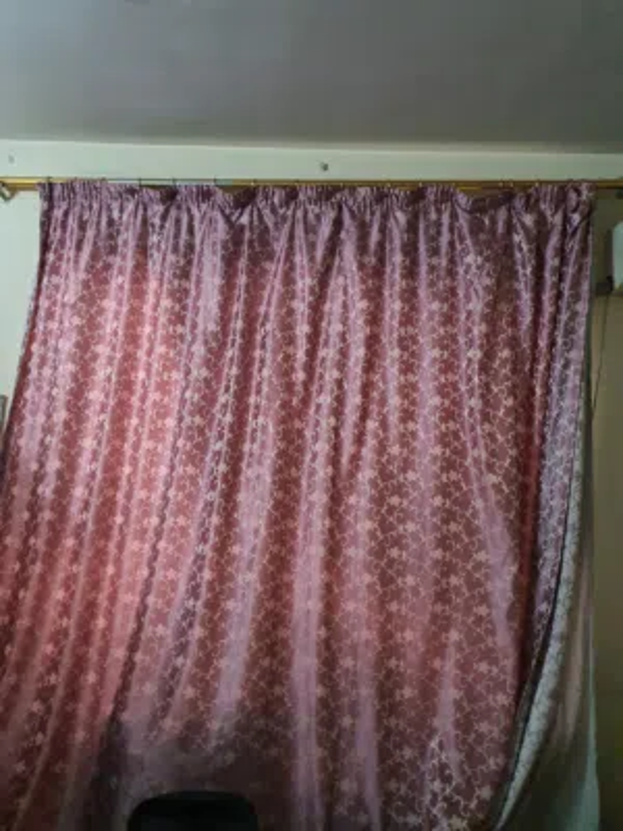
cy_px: 416
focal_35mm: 26
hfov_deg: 53.1
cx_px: 312
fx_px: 624
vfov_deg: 67.3
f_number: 1.5
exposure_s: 1/33
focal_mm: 4.3
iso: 640
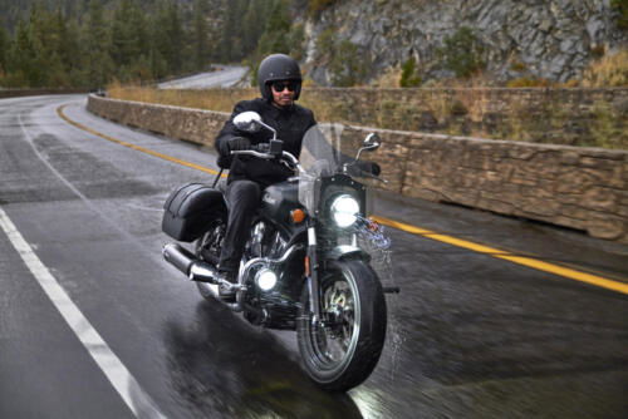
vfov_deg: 30.6
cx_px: 314
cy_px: 210
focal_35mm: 44
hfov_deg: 44.5
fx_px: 768
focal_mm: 44
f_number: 2.8
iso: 400
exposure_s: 1/250
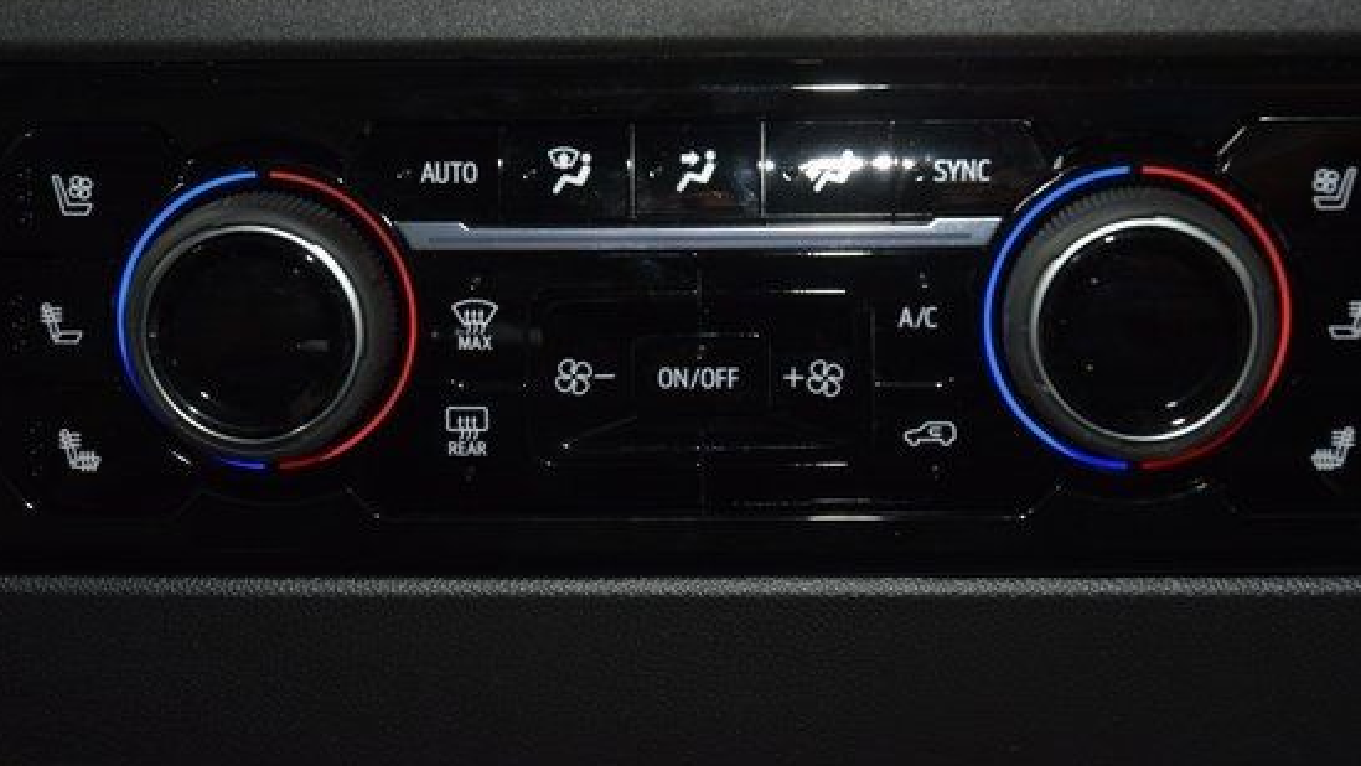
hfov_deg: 24.2
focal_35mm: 88
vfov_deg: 13.7
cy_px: 311
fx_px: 3176
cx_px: 697
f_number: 4.5
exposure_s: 1/30
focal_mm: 48
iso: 720
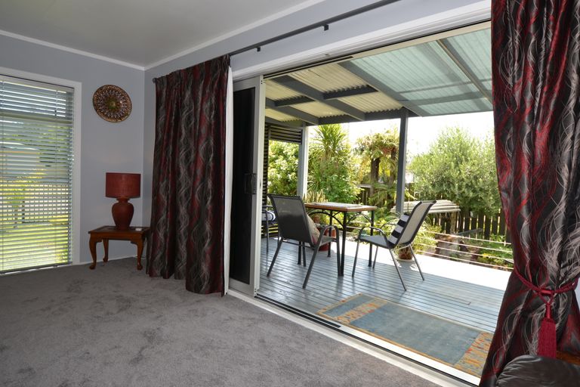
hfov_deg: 81.2
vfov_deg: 59.5
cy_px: 194
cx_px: 290
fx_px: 338
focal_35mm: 21
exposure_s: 1/125
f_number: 5.6
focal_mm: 14
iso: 200
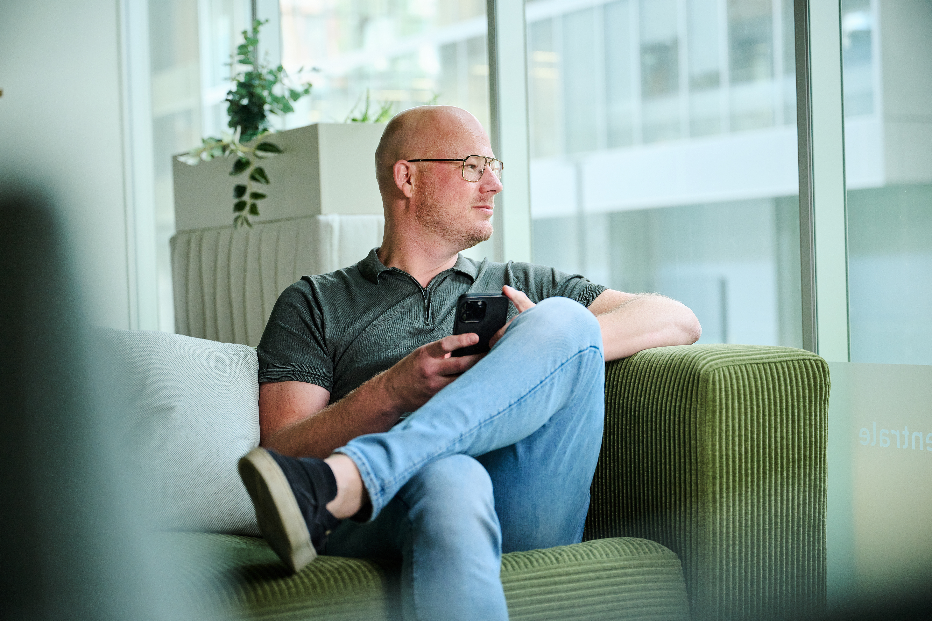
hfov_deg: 30.5
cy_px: 310
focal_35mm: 66
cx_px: 466
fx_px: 1709
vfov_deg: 20.6
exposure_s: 1/60
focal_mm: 66
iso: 400
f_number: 2.8
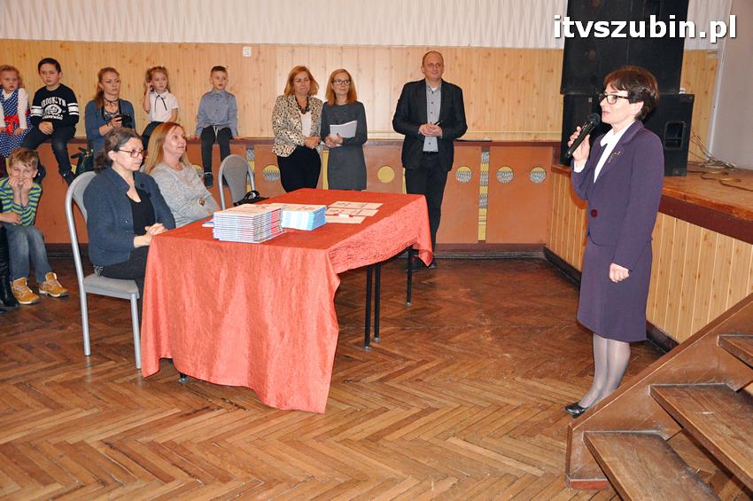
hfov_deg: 57.3
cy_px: 250
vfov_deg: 39.9
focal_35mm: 33
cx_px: 376
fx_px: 690
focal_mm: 22
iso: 2000
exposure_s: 1/60
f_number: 5
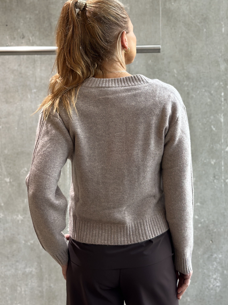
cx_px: 112
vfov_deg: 30.1
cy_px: 115
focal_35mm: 64
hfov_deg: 22.9
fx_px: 562
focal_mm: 6.86
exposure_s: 1/100
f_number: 1.78
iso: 160
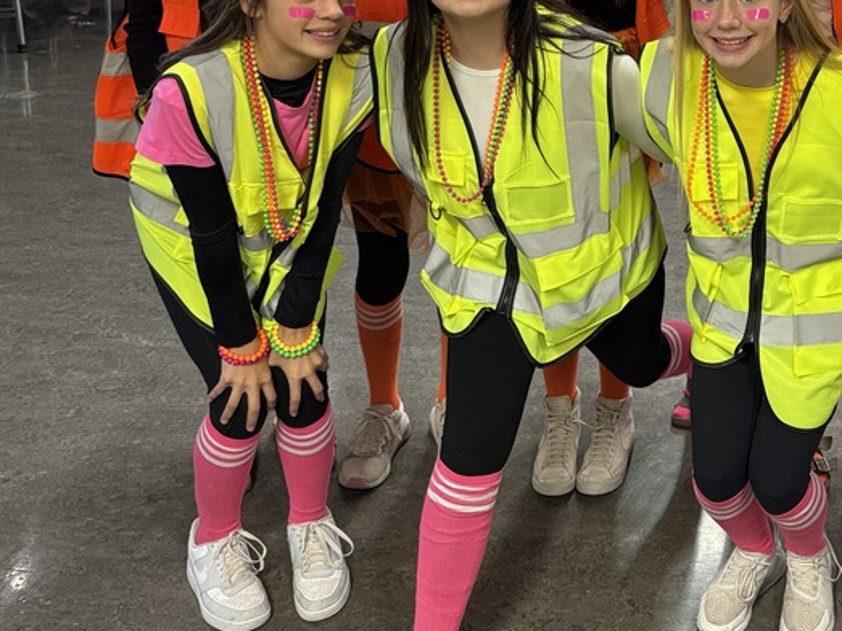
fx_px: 1143
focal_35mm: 47
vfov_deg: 29.3
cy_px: 34
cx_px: 765
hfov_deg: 37.7
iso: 320
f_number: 1.78
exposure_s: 1/60
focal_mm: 6.76
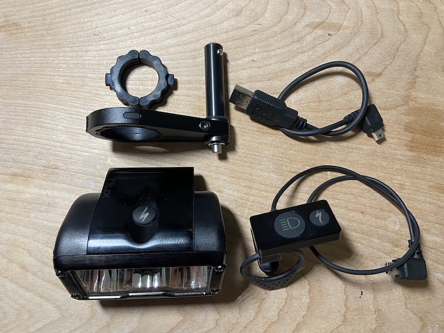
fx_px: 333
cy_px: 166
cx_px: 222
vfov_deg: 53.1
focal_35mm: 26
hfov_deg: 67.3
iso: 160
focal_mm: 4.25
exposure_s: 1/60
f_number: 1.8
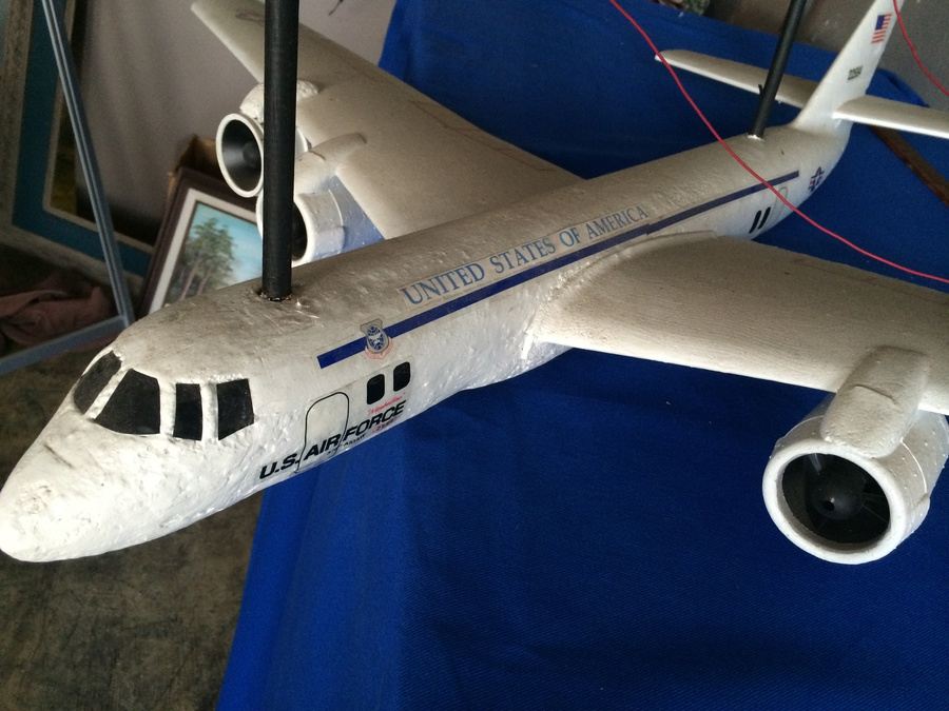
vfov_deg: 46.8
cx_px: 474
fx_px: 822
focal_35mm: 30
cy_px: 356
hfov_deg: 60.0
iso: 200
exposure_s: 1/30
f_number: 2.2
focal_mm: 4.12
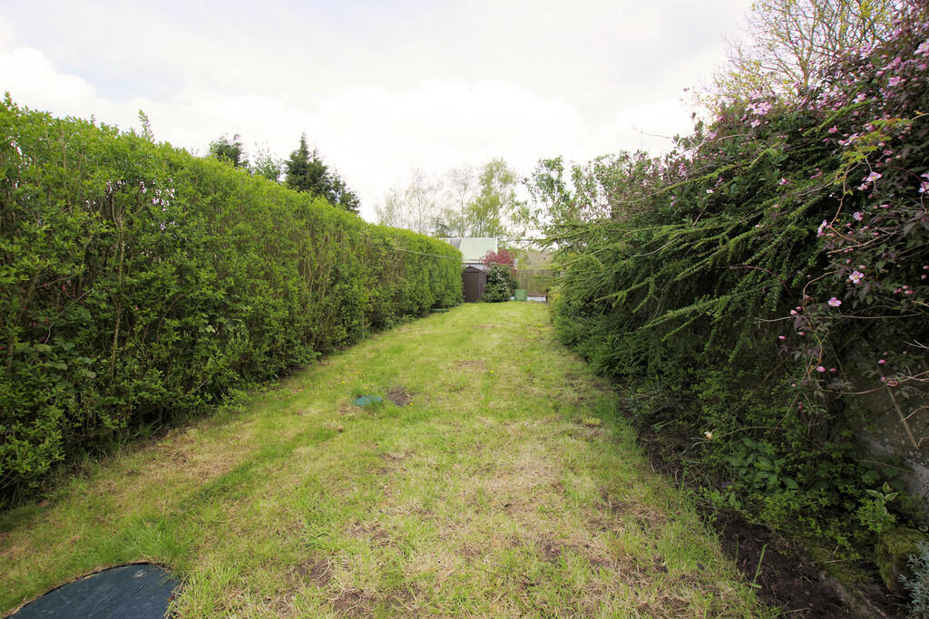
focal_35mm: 15
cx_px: 464
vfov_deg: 77.3
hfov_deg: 100.4
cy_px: 310
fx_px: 387
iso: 200
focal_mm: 10
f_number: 6.3
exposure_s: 1/160
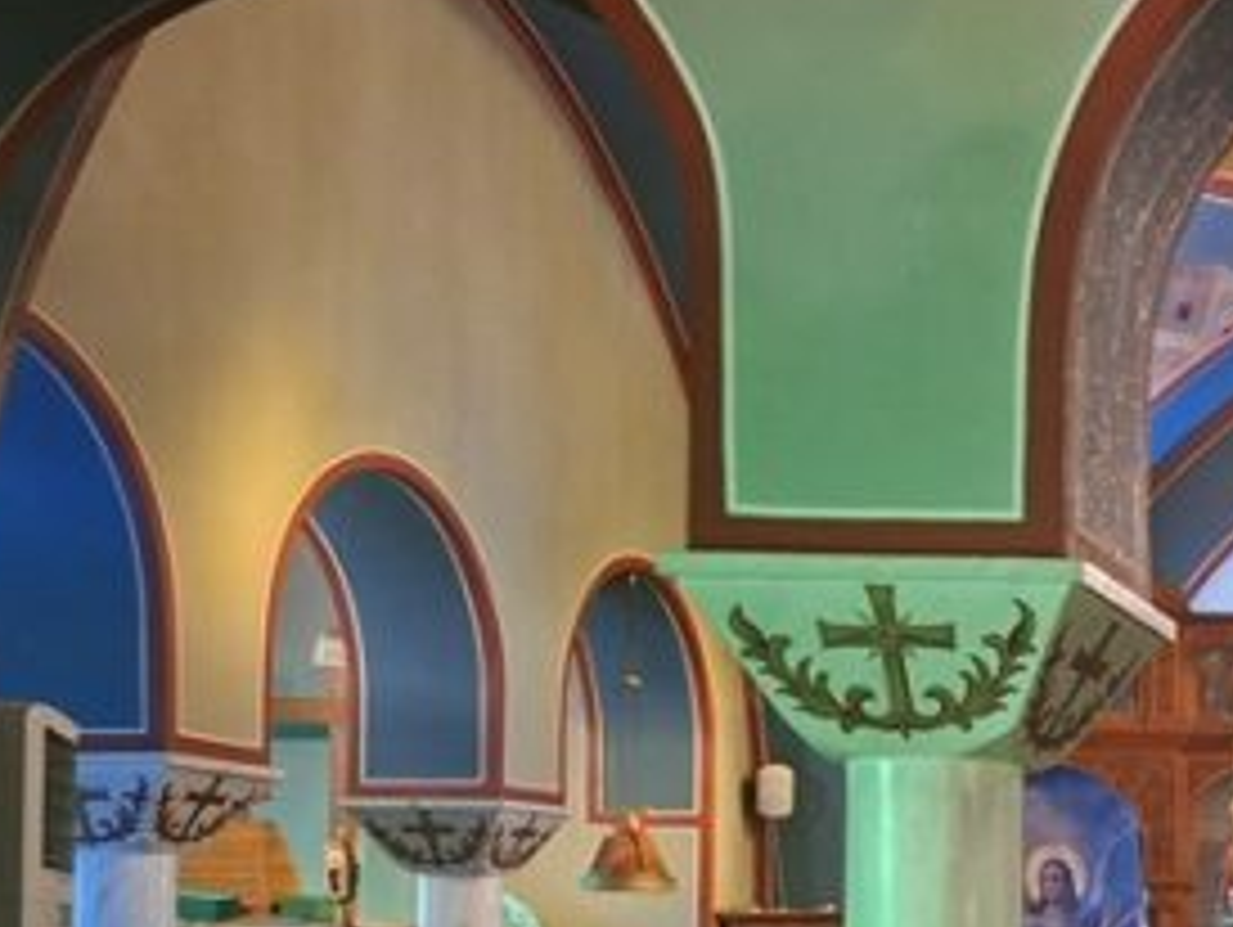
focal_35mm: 63
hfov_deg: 26.1
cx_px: 1616
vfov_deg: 22.5
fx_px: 2246
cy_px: 920
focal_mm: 5.54
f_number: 1.8
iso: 500
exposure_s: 1/25
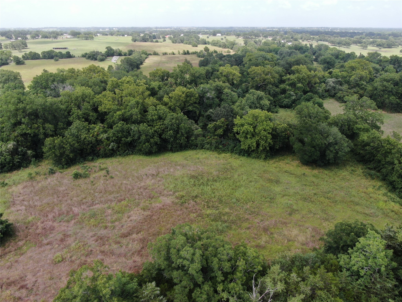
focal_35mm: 24
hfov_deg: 71.6
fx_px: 279
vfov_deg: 56.8
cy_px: 151
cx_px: 201
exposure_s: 1/500
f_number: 2.8
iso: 100
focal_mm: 4.39
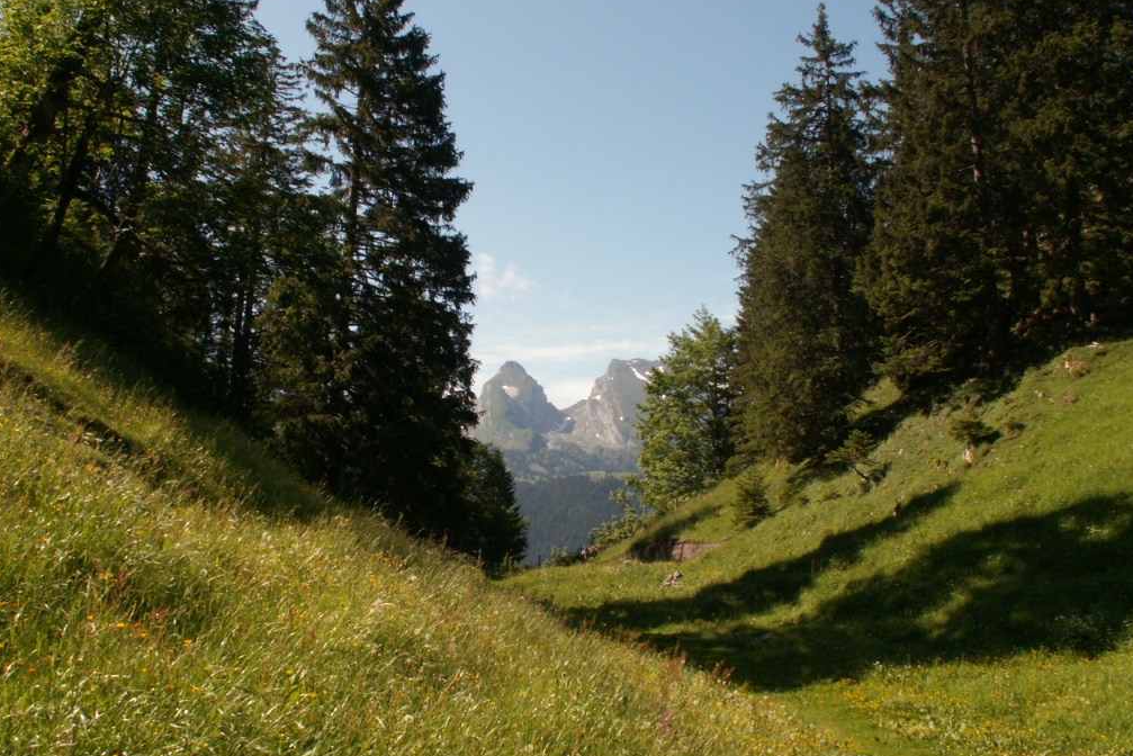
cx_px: 568
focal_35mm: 37
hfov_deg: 51.9
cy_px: 368
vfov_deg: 36.0
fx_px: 1165
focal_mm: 5.86
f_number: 8
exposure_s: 1/100
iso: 50
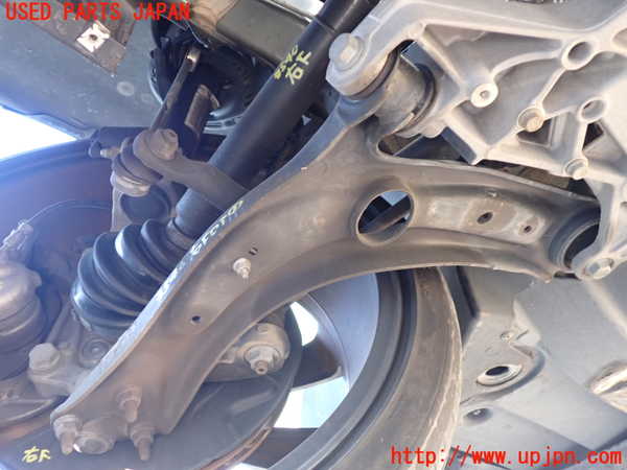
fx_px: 543
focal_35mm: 30
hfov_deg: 60.0
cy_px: 235
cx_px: 314
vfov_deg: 46.8
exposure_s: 1/30
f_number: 2.3
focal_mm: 5.4
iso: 250
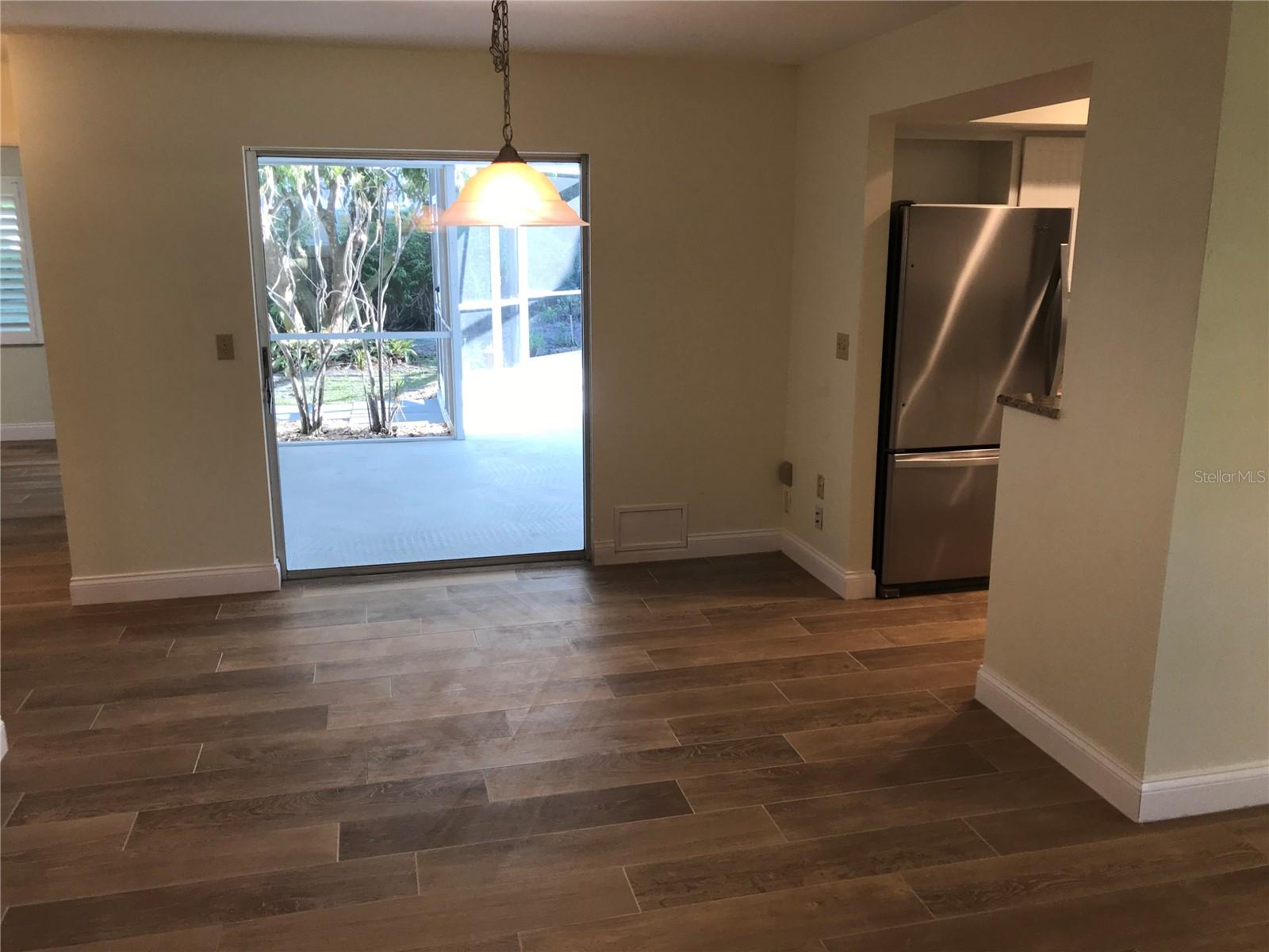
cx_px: 634
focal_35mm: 28
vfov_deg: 49.7
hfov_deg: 63.4
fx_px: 1026
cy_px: 476
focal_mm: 3.99
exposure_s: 1/46
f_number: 1.8
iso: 20
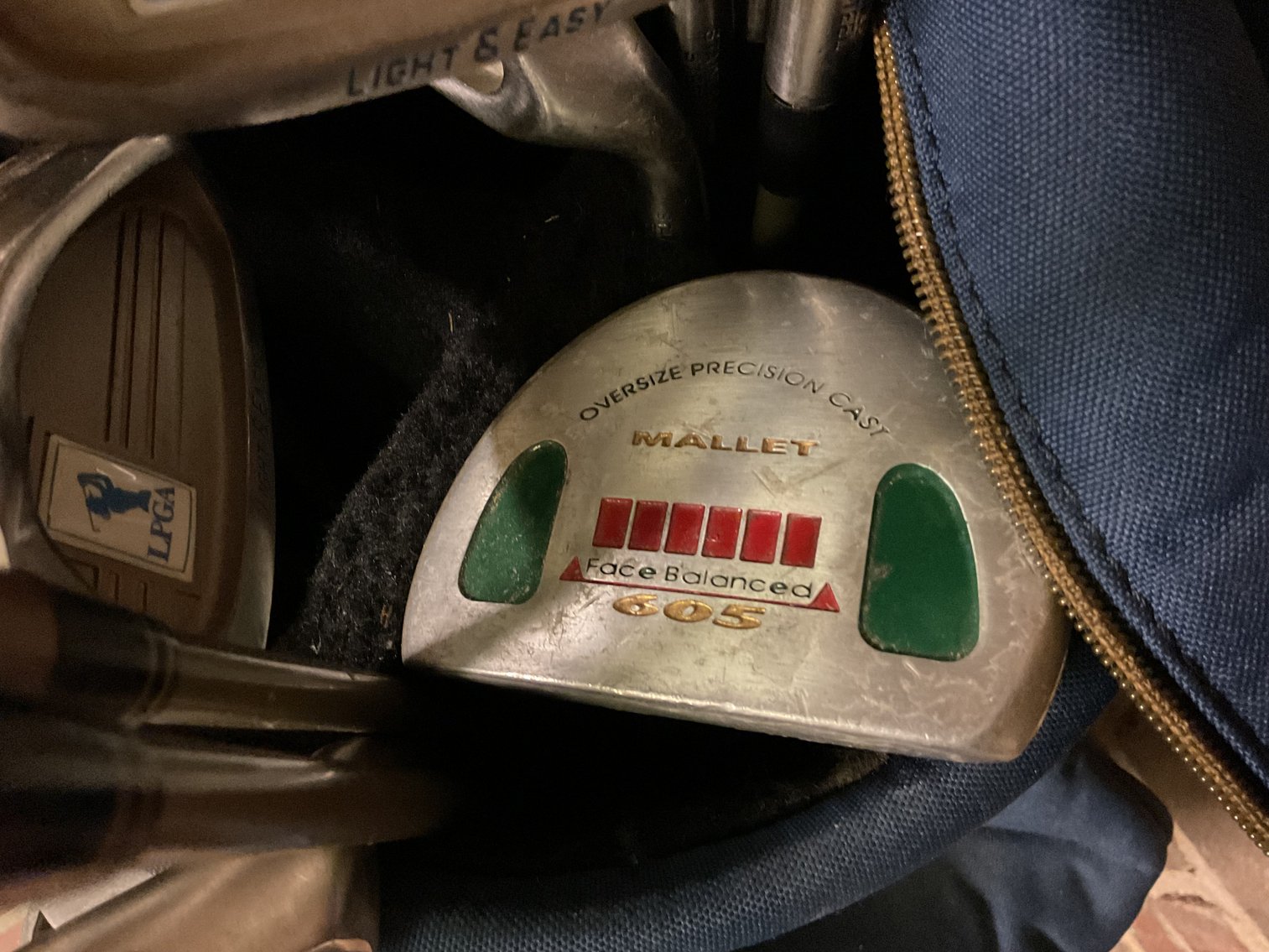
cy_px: 476
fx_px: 1063
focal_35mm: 29
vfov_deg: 48.2
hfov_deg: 61.7
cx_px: 634
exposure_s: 1/24
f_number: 1.8
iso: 500
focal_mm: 3
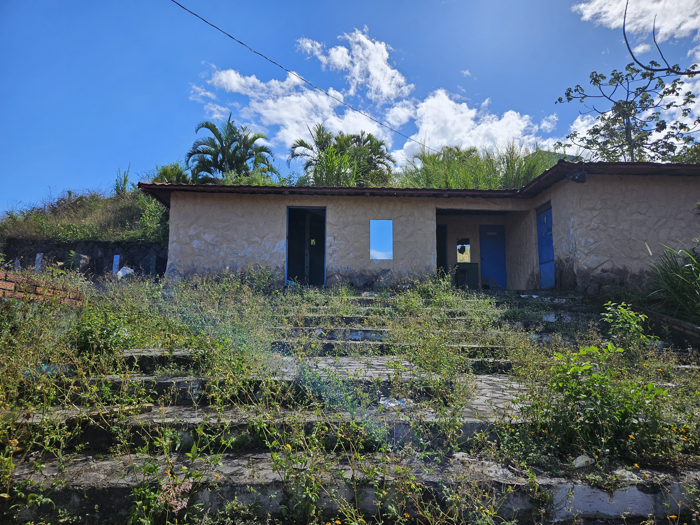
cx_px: 350
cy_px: 262
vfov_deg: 58.9
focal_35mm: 23
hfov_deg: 73.9
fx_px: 465
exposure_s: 1/2010
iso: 25
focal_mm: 5.4
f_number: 1.8
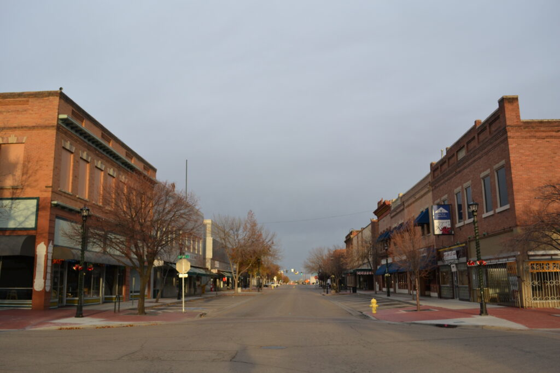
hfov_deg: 61.9
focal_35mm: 30
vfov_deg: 43.6
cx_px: 280
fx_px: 467
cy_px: 186
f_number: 5.6
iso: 320
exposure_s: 1/125
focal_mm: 20
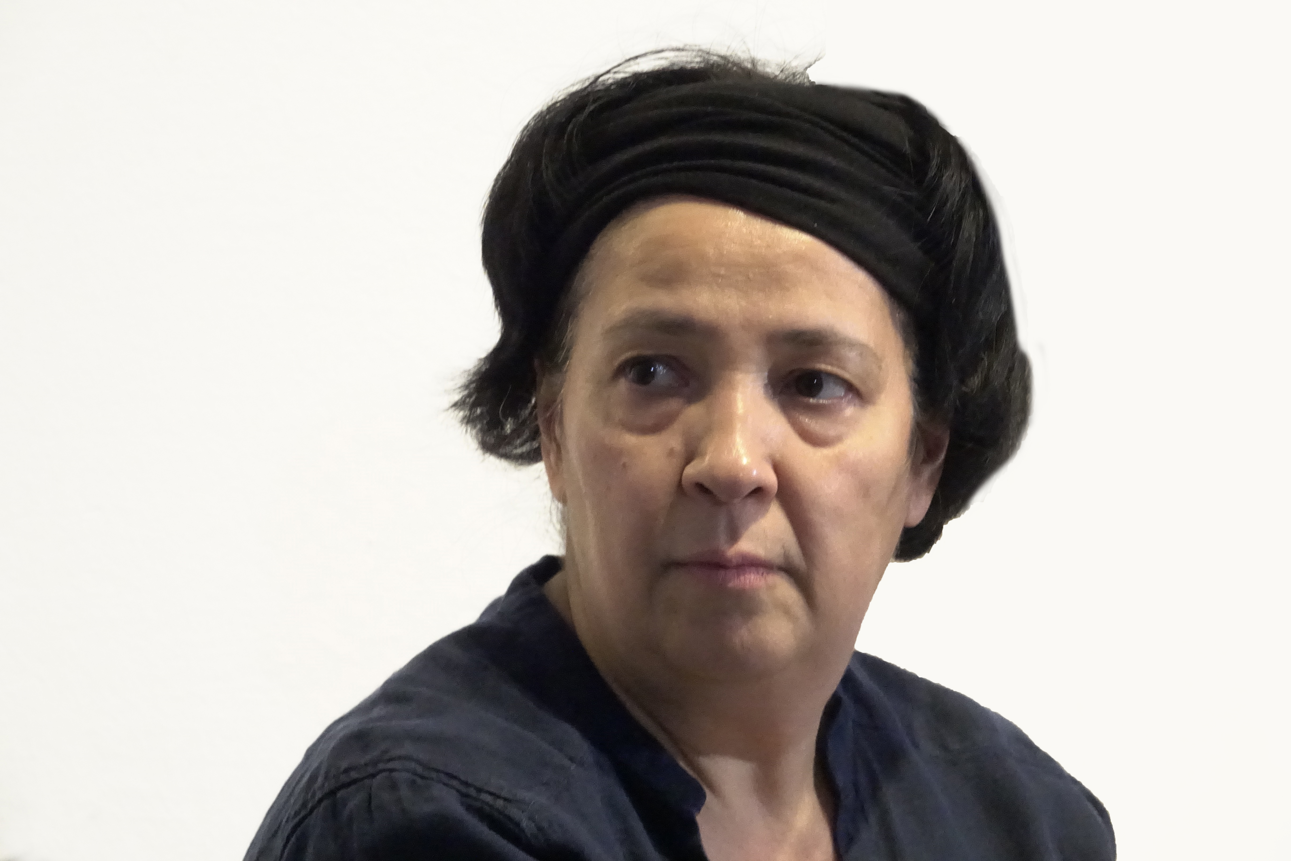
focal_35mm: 214
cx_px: 646
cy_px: 430
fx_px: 7674
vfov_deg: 6.4
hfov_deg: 9.6
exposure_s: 1/60
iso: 5000
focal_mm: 78.39
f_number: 7.1
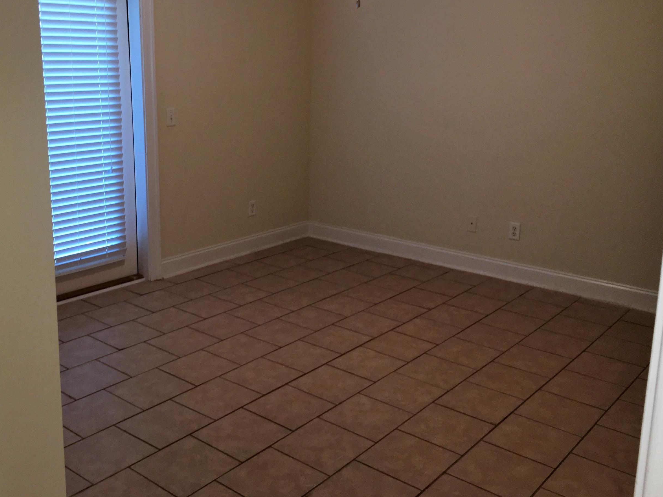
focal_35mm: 36
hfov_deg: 51.2
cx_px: 291
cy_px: 197
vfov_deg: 39.5
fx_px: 690
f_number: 2.2
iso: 32
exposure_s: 1/30
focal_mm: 4.15
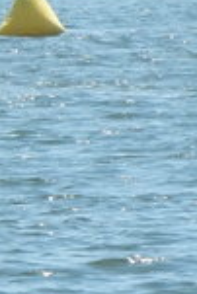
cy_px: 179
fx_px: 17320
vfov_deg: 1.0
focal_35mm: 2115
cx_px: -191
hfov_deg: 0.7
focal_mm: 54
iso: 160
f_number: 5.6
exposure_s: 1/510
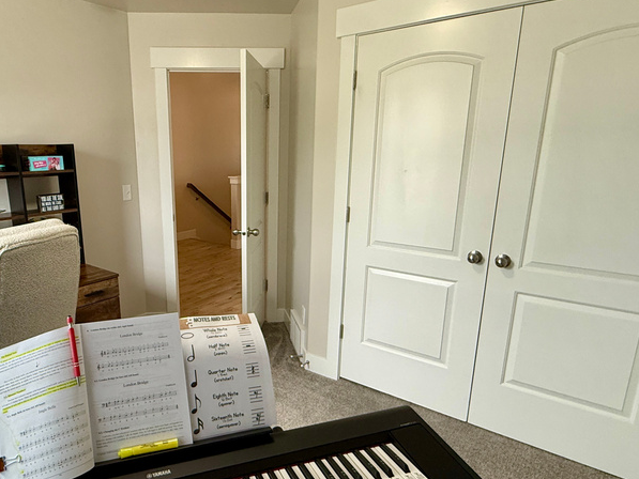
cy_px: 259
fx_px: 443
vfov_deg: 56.8
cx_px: 238
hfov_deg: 70.4
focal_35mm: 24
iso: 250
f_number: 2.2
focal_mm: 2.22
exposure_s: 1/120
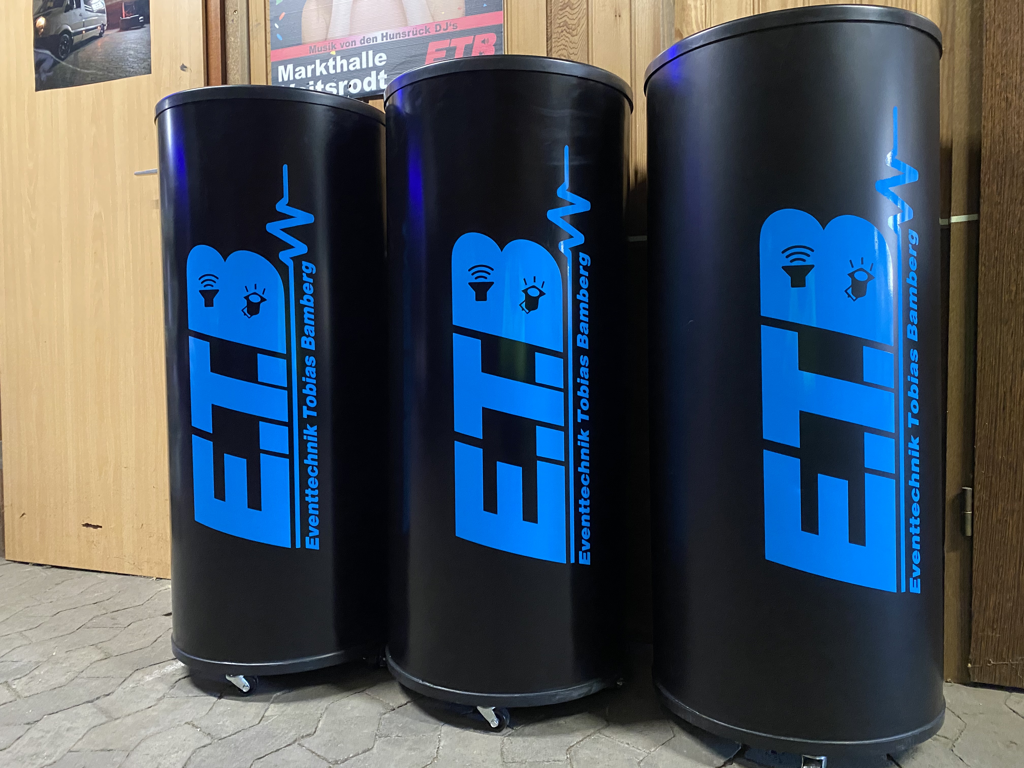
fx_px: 769
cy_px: 384
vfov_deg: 53.1
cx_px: 512
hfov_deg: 67.3
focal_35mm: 26
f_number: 1.8
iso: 800
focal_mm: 4.25
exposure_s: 1/25
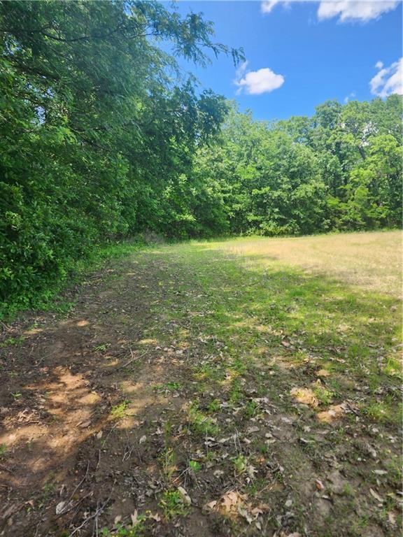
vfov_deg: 73.9
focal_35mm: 23
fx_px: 357
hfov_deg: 58.9
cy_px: 268
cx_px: 202
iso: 12
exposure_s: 1/303
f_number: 1.8
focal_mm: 6.4
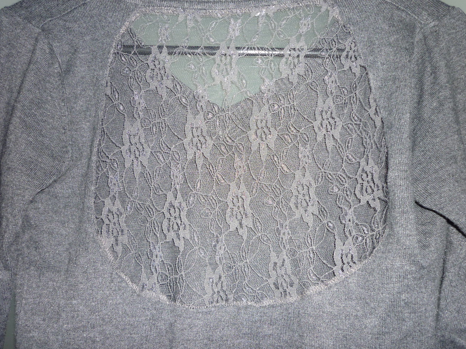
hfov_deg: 54.0
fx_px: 458
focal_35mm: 34
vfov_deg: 41.8
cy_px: 172
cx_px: 238
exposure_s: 1/30
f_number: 2.8
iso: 100
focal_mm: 5.5
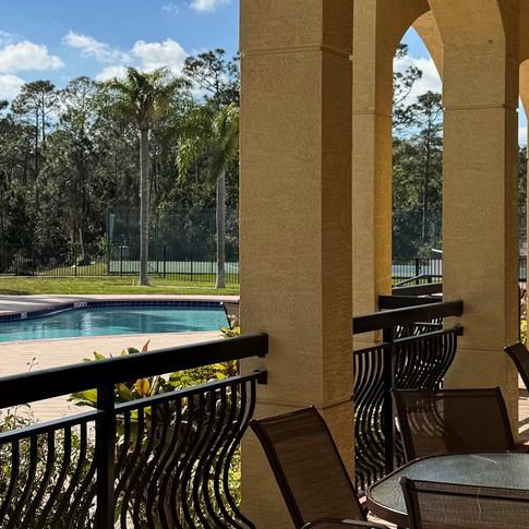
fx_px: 1210
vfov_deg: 24.6
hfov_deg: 23.8
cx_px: 25
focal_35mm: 70
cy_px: 207
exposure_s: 1/5814
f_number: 1.78
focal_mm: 6.76
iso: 80
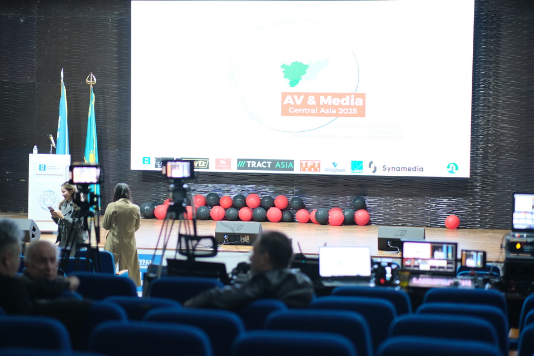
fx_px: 1246
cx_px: 267
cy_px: 178
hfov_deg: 24.2
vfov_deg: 16.3
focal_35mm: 84
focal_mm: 56
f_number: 1.4
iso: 800
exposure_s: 1/125
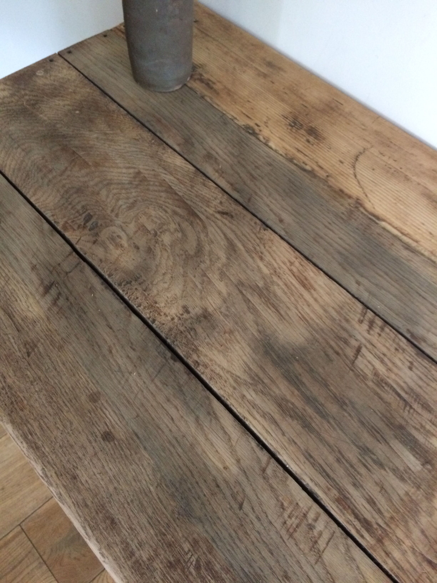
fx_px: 488
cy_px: 292
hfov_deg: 48.2
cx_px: 218
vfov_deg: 61.7
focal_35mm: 29
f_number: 2.2
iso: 250
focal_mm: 4.15
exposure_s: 1/17
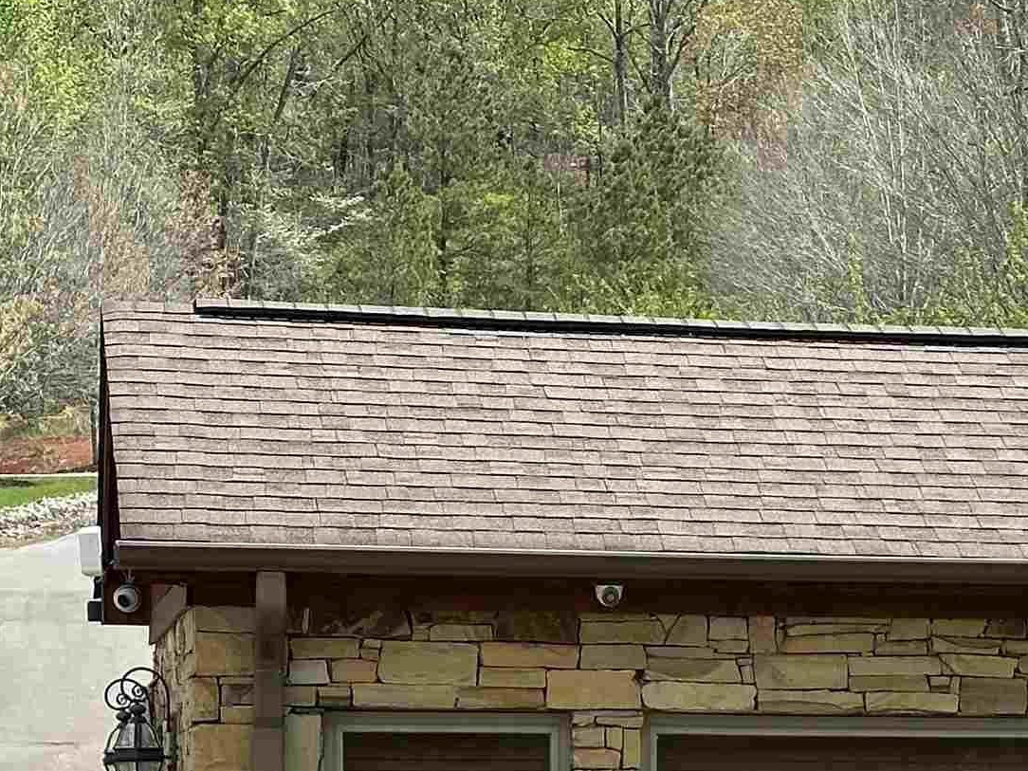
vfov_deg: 10.7
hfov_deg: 14.4
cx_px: 924
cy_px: 884
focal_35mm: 136
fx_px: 4039
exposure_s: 1/2890
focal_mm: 6.86
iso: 64
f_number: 1.78
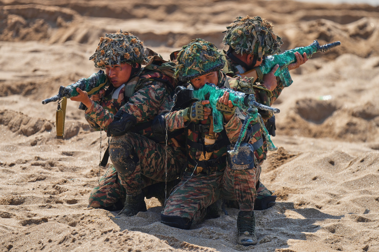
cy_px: 126
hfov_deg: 3.4
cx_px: 190
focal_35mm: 600
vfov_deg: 2.3
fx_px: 6316
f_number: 4
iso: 250
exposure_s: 1/2000
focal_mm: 600
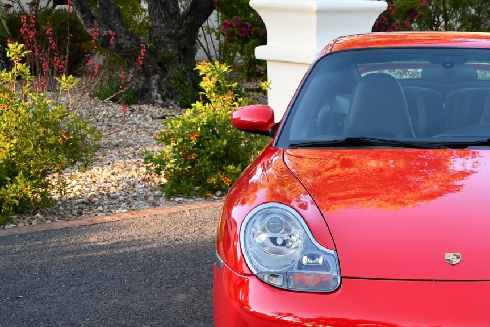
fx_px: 1388
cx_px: 508
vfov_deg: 13.4
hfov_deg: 19.4
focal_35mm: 102
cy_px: 234
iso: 400
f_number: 4.2
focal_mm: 29
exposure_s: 1/250
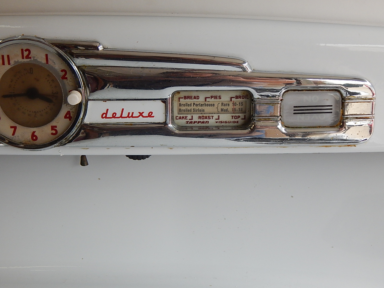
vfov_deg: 27.0
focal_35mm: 54
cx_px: 192
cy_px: 144
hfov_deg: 35.5
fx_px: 599
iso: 280
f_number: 3.8
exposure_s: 1/250
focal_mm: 9.7
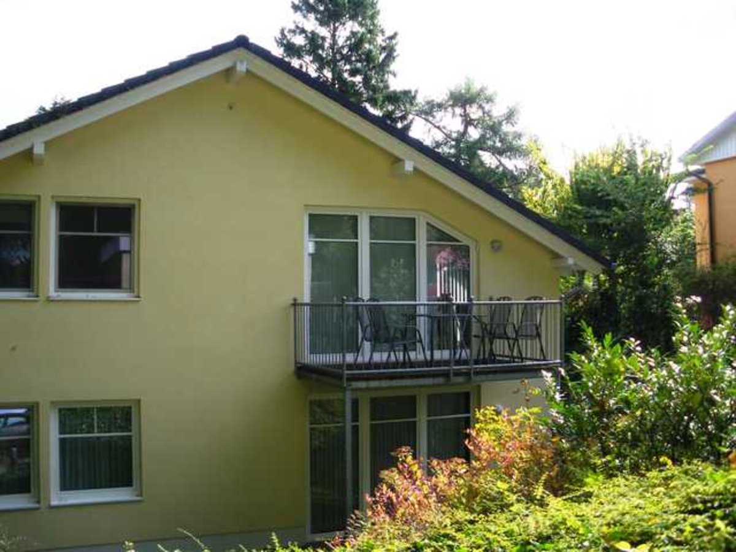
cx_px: 368
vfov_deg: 39.7
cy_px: 276
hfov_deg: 51.4
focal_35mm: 36
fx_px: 765
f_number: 3.5
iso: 80
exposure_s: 1/250
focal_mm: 6.3
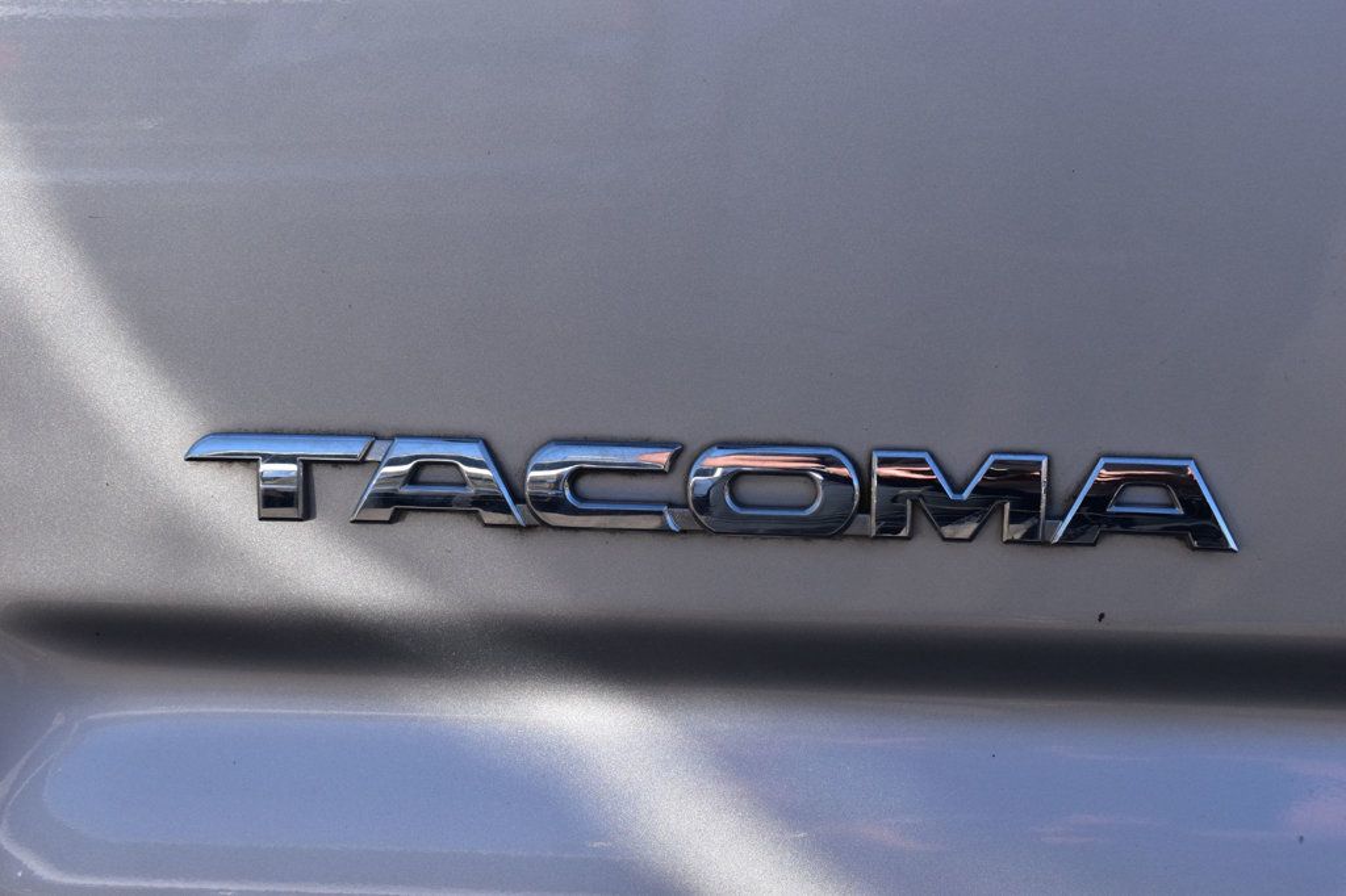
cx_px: 673
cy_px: 448
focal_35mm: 82
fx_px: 3083
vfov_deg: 16.5
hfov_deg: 24.6
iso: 400
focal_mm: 55
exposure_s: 1/320
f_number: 10
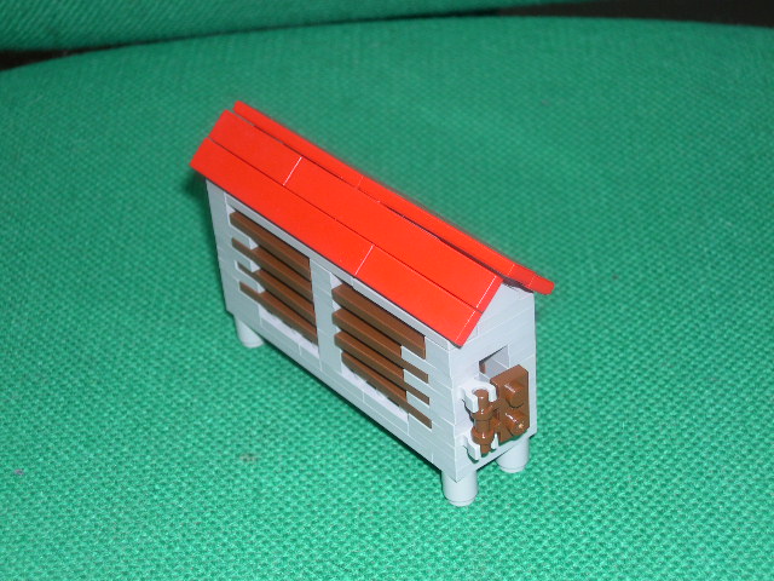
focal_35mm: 72
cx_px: 387
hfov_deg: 27.0
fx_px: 1610
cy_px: 290
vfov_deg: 20.4
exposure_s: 1/60
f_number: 3.8
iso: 100
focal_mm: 15.3
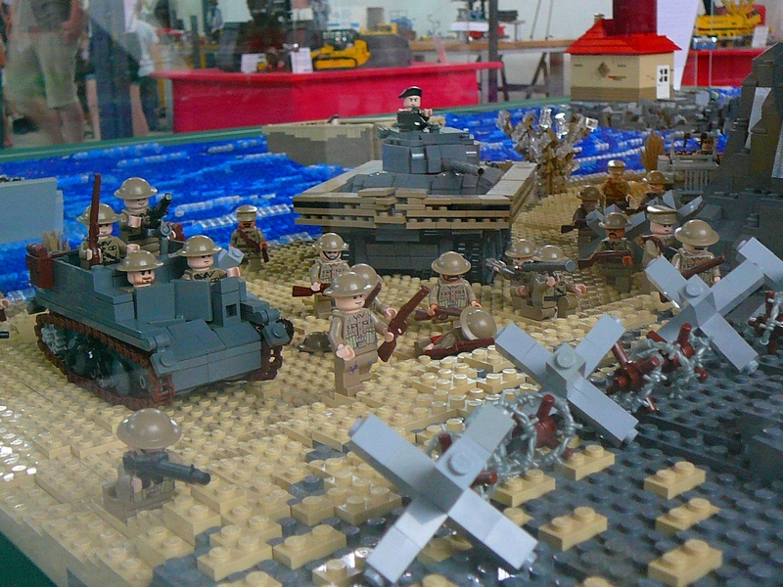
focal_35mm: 48
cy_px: 294
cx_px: 392
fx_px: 1086
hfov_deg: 39.7
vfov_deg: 30.3
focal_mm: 5.6
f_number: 3
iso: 200
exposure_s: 1/8
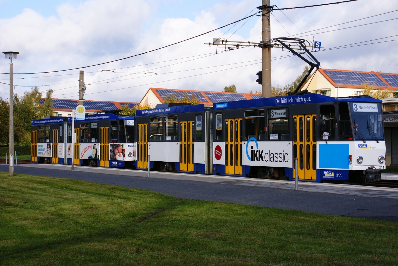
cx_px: 199
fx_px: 830
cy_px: 133
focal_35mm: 75
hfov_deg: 27.0
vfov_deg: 18.2
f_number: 9
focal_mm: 50
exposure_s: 1/400
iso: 200
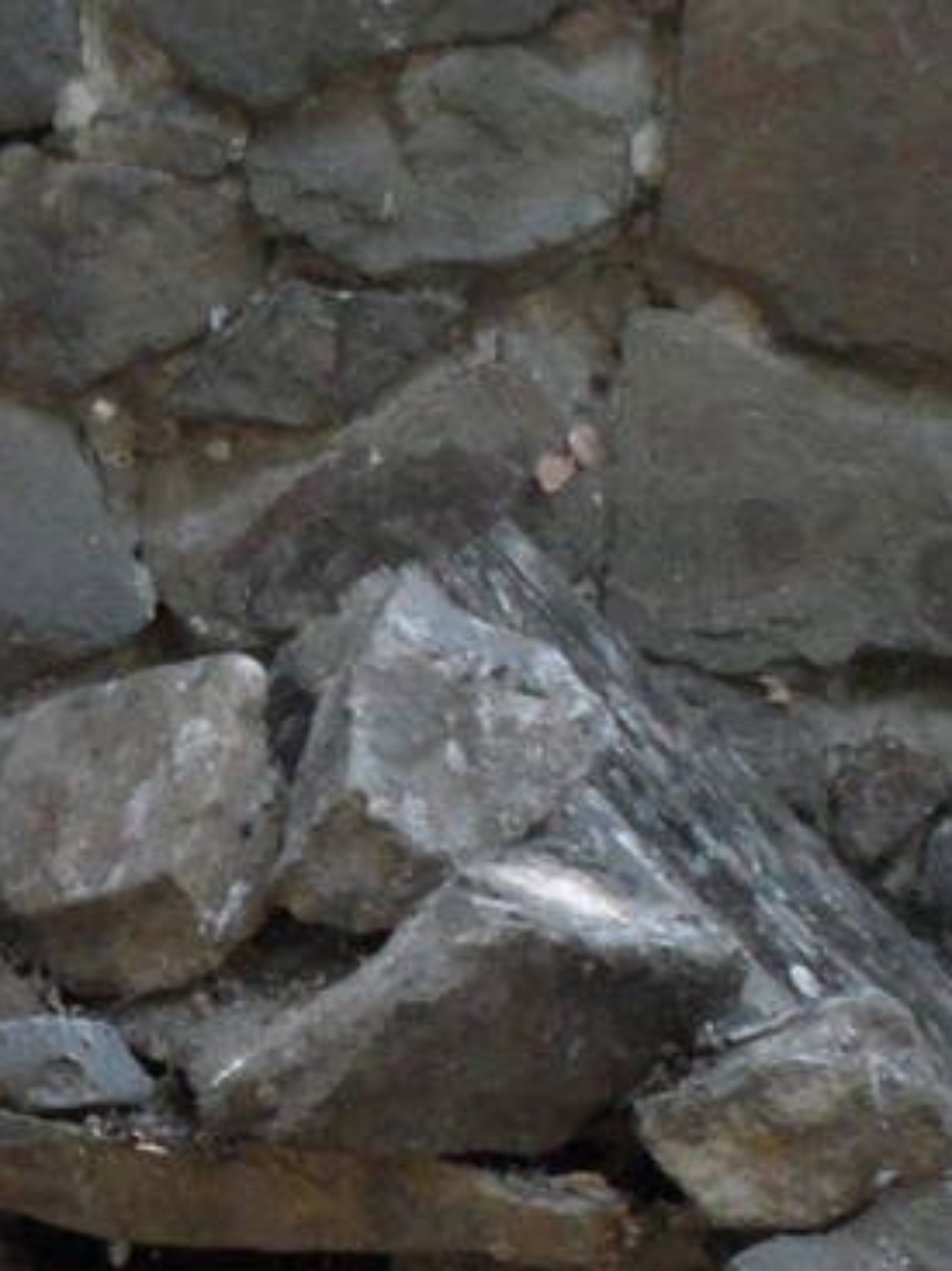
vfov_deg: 9.0
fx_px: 7998
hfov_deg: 6.5
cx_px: -1139
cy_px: 1413
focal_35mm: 218
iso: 200
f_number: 3.8
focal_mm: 8.2
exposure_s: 1/60
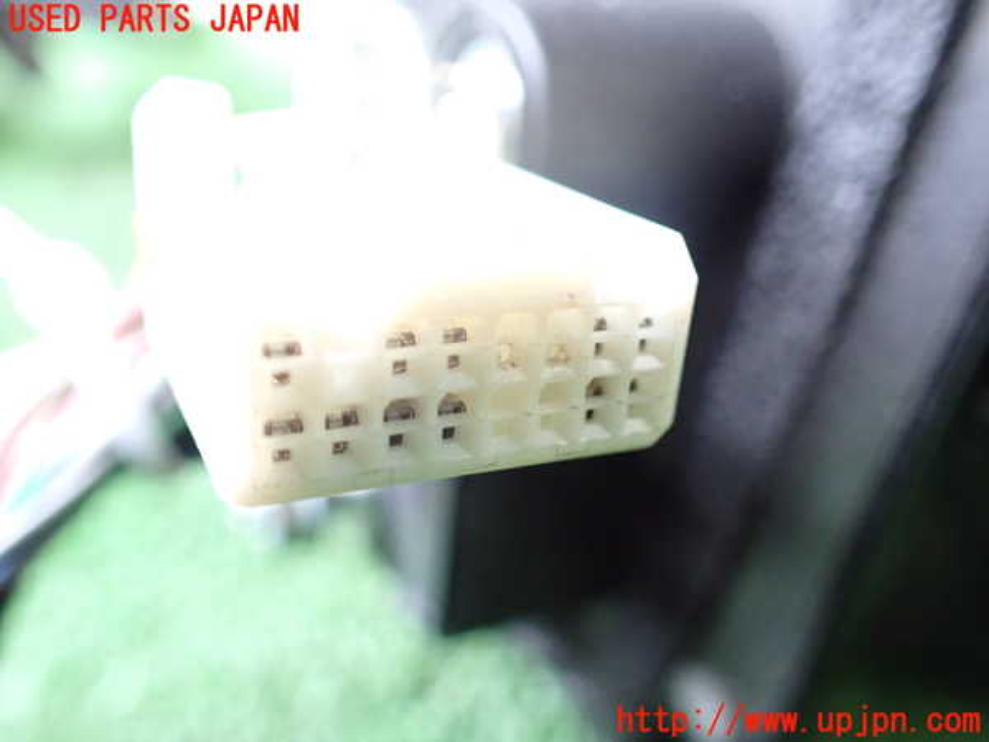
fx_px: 857
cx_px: 494
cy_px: 371
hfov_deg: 60.0
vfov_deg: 46.8
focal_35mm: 30
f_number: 2.3
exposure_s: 1/50
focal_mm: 5.4
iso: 800
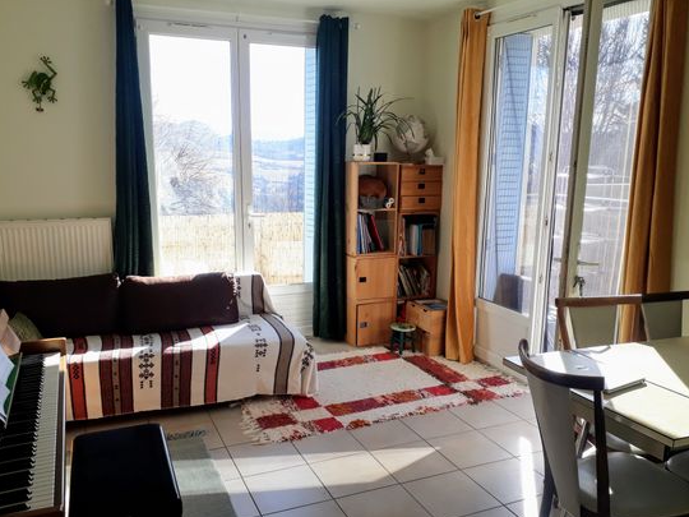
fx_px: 597
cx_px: 338
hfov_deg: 60.0
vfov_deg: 46.8
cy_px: 278
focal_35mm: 30
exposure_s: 1/325
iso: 40
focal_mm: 3.6
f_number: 1.9
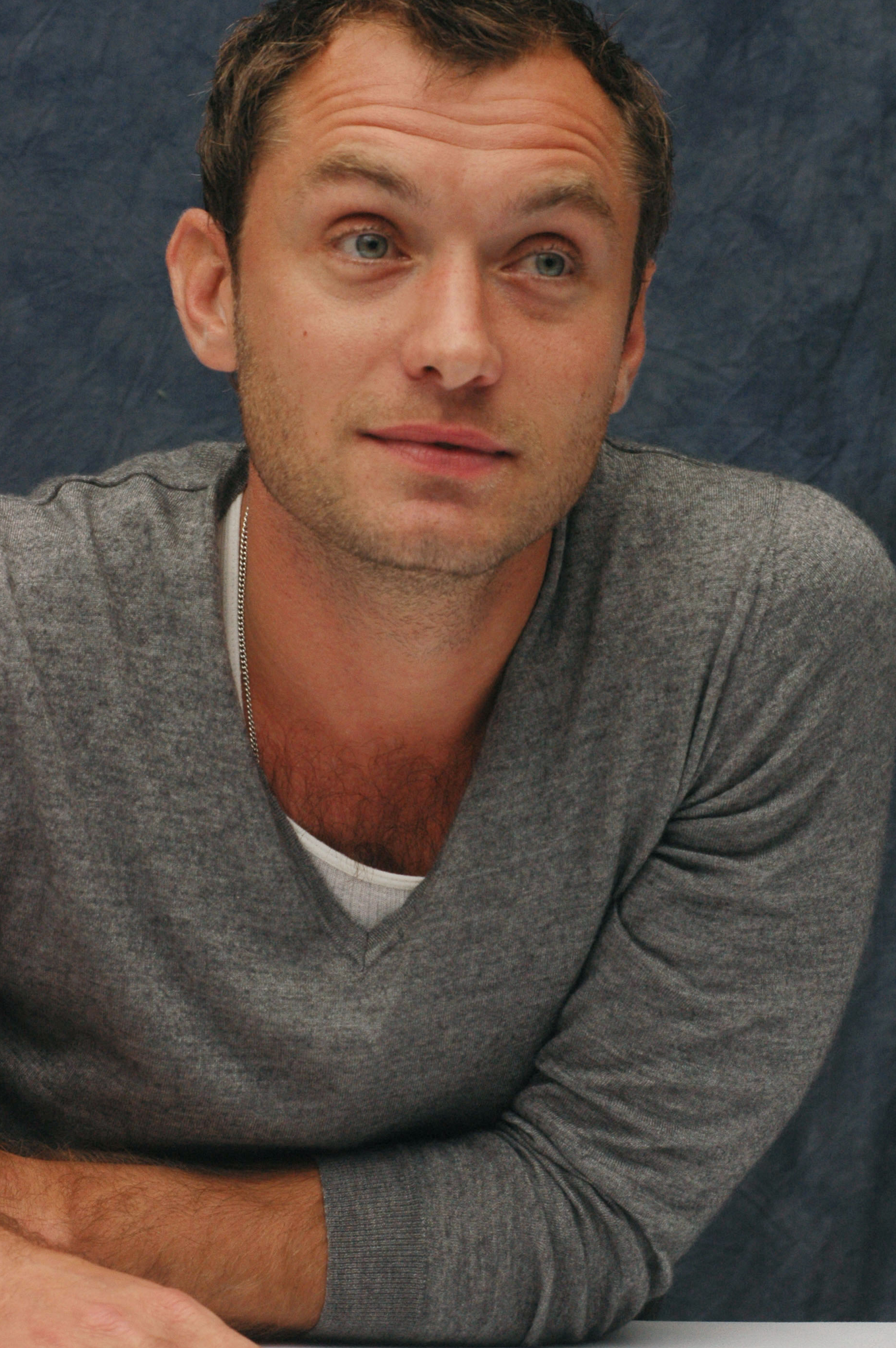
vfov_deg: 14.8
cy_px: 663
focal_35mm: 139
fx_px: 5199
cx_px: 470
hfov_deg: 9.8
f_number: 11
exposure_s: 1/500
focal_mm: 86
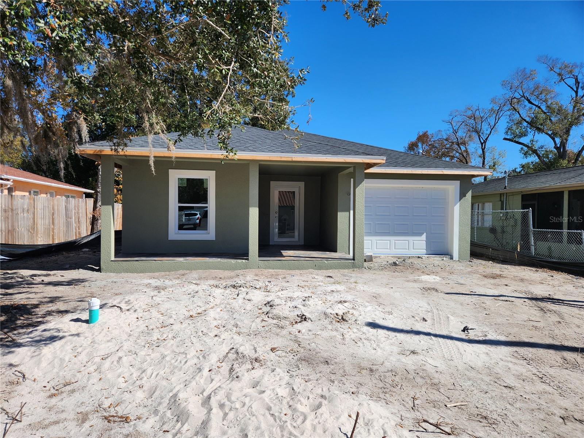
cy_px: 219
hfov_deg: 73.9
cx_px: 292
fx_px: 388
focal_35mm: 23
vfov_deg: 58.9
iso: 20
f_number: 1.8
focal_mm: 5.4
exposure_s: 1/1889
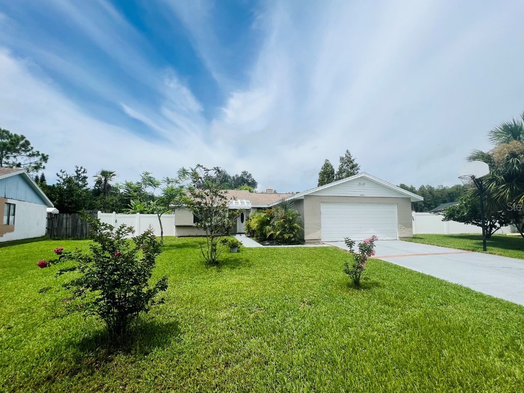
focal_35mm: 14
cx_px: 277
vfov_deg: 85.6
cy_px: 206
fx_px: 212
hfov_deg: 102.0
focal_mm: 1.57
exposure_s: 1/3774
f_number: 1.8
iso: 32
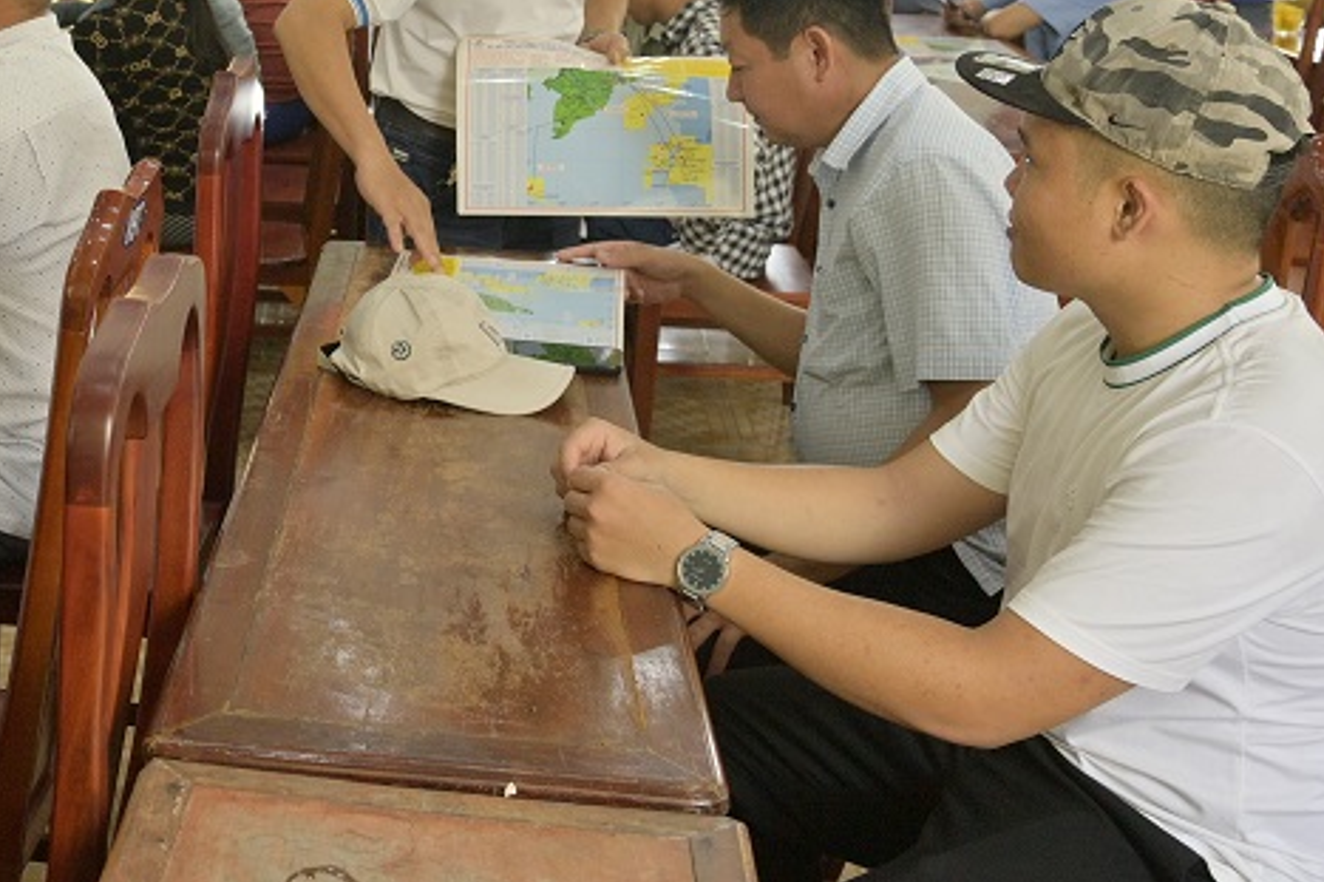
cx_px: 153
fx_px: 1985
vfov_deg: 24.5
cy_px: 145
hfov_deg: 34.9
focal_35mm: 54
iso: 400
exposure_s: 1/125
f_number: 5
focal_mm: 28
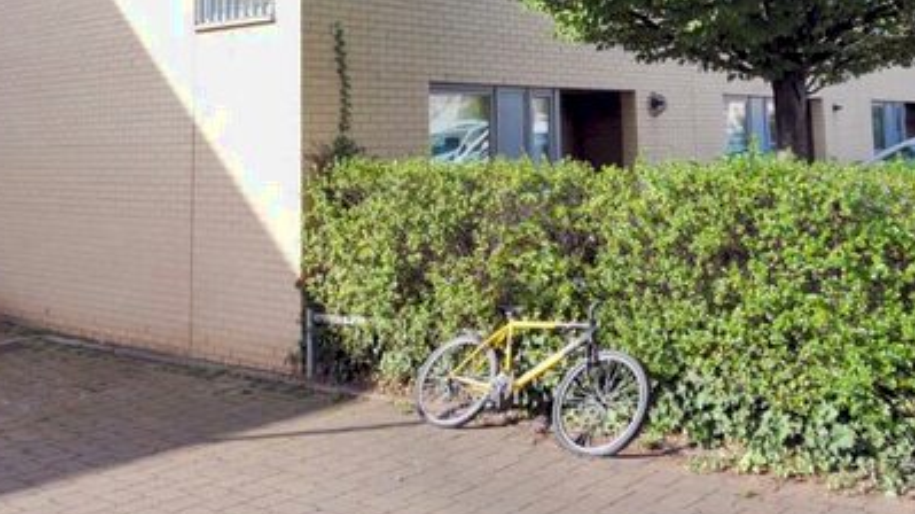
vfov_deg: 26.9
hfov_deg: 48.4
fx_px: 1019
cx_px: 476
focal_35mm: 42
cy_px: 13
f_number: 5.6
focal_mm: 11
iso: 200
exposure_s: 1/250
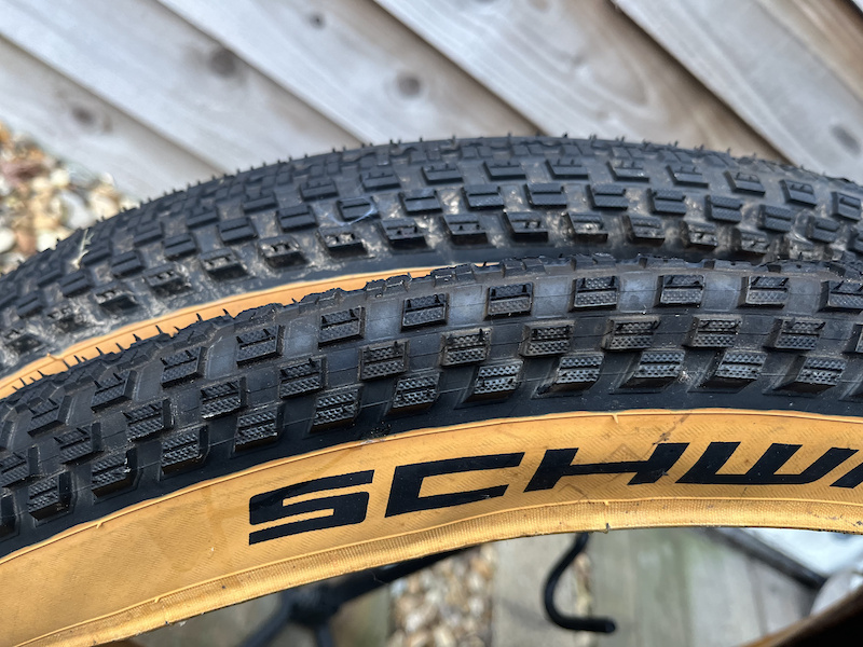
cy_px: 324
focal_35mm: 26
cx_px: 432
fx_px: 648
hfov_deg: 67.3
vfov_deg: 53.1
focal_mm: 5.1
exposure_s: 1/60
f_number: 1.6
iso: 160
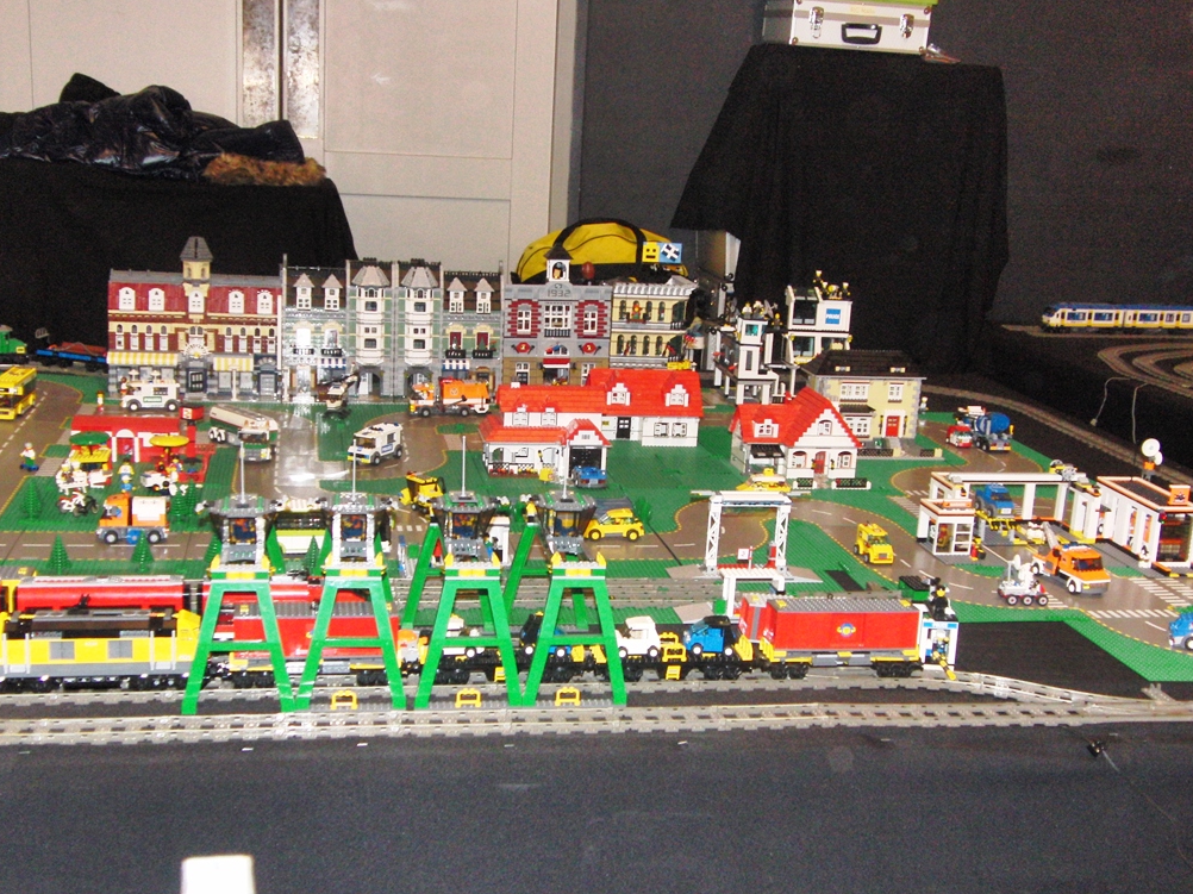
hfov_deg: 41.2
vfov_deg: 31.5
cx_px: 593
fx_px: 1585
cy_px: 455
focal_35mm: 46
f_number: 3.2
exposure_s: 1/25
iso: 400
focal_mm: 7.9
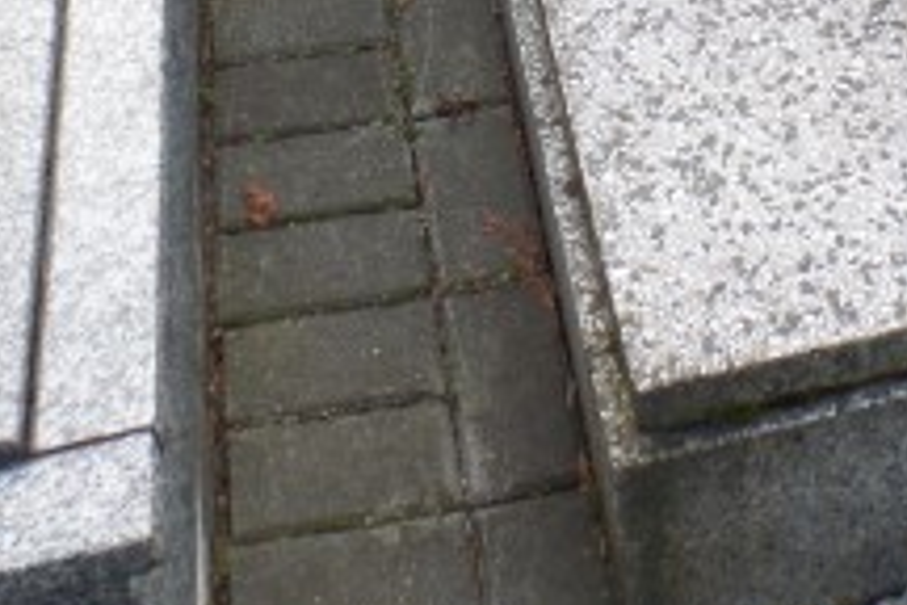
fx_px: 1789
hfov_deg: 27.8
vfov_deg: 17.1
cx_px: 752
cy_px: -345
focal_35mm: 71
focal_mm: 4.1
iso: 100
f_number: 3.5
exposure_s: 1/90
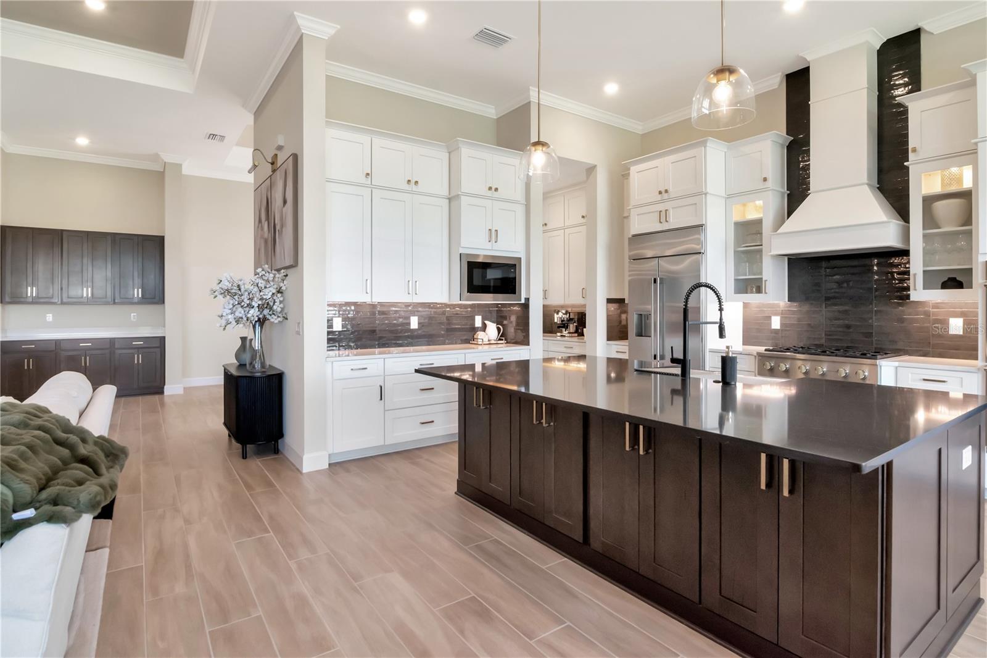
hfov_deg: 90.0
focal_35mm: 18
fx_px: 493
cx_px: 494
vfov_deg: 67.4
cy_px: 329
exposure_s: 1/20
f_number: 13
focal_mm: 12
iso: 1250
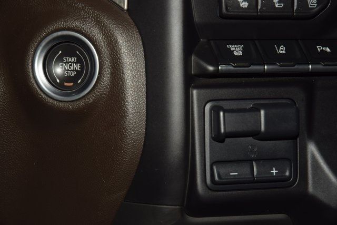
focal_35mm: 105
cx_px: 168
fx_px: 983
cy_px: 112
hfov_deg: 19.5
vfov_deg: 13.0
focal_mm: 70
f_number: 8
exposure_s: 1/125
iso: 100
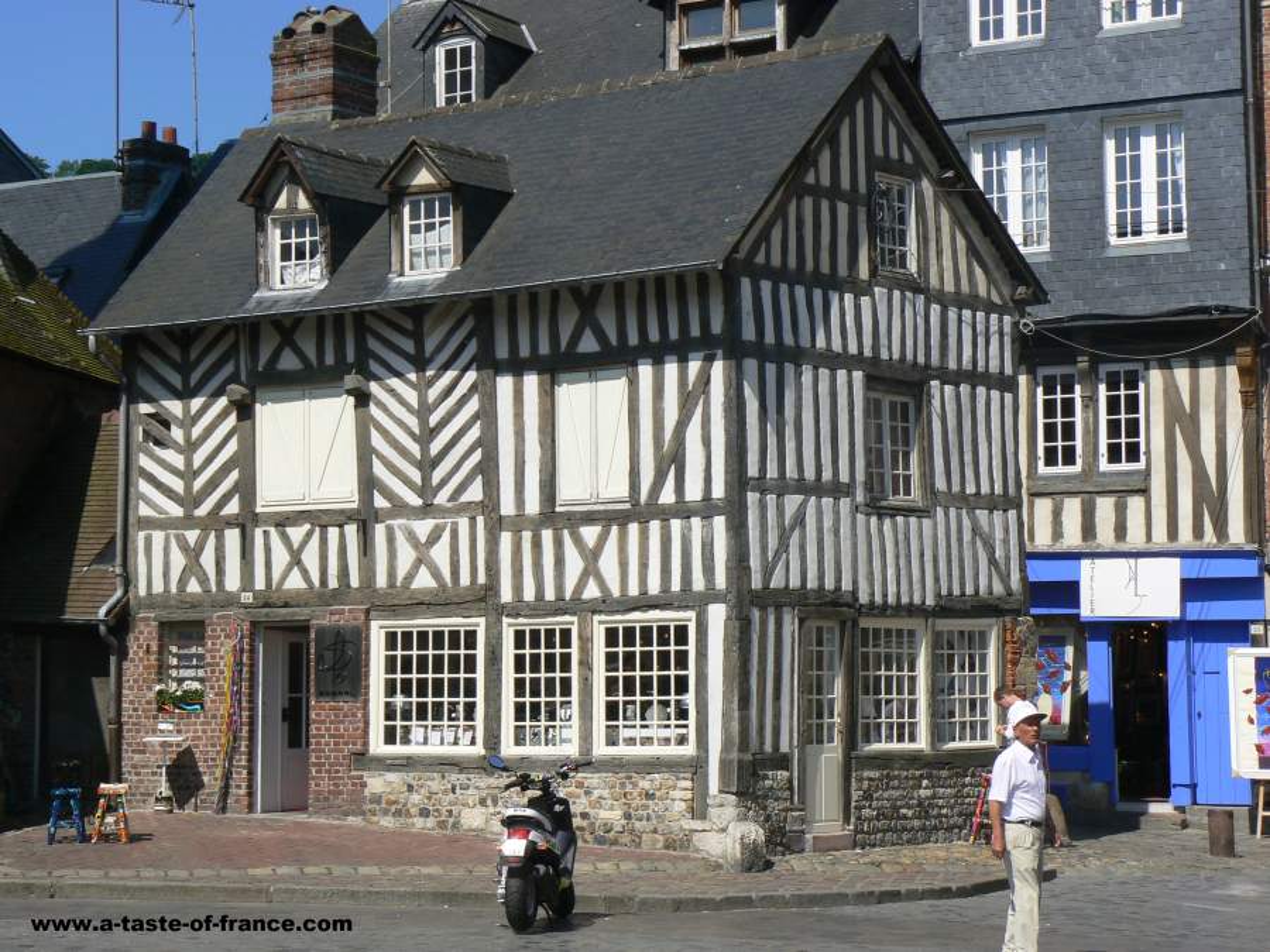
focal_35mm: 76
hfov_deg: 25.7
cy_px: 476
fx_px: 2788
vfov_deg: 19.4
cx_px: 635
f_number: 8
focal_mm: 12.6
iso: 80
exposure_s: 1/500
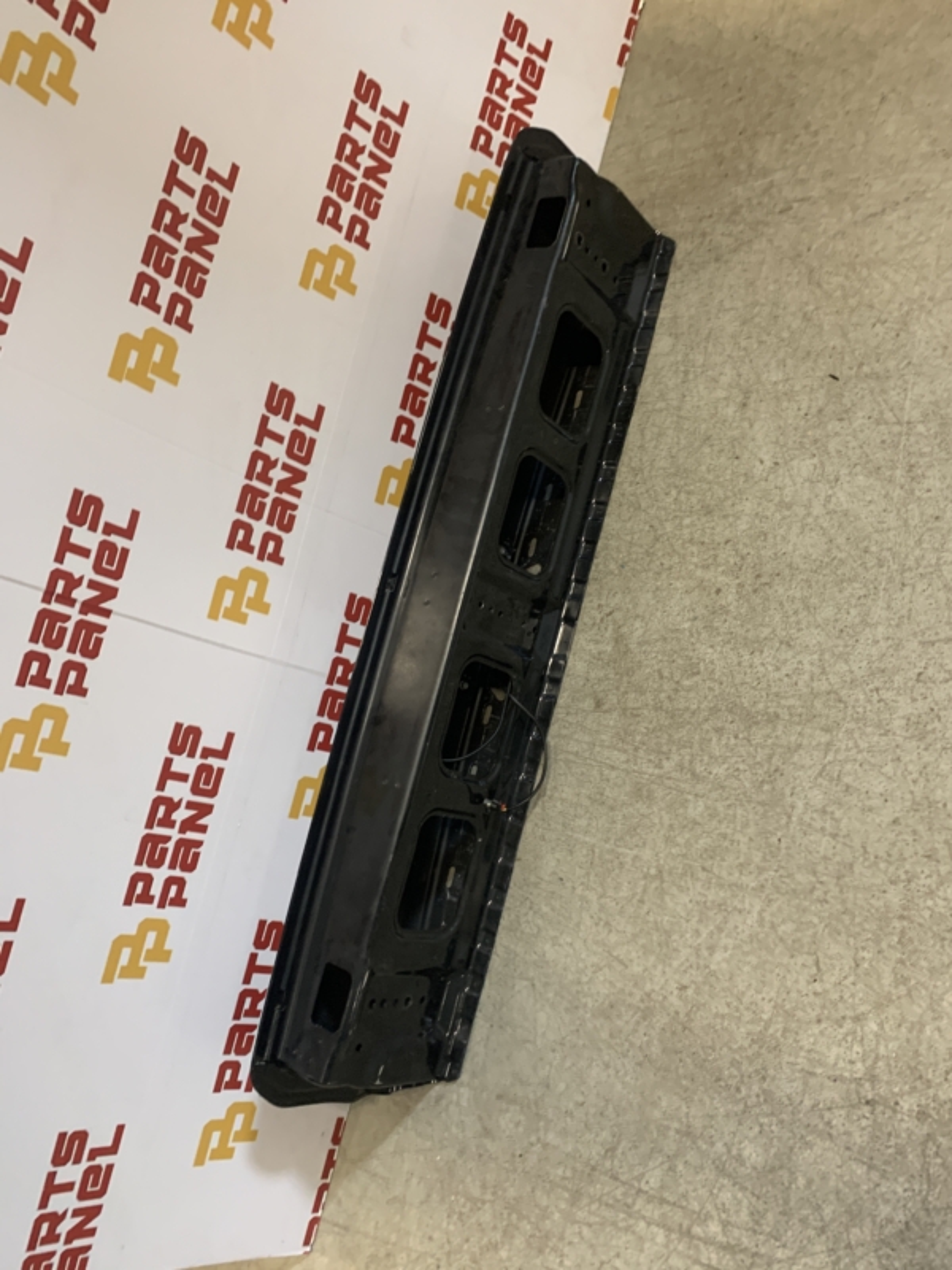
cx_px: 476
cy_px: 635
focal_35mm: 26
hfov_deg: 53.1
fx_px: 953
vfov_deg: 67.3
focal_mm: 4.25
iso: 320
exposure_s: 1/40
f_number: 1.8
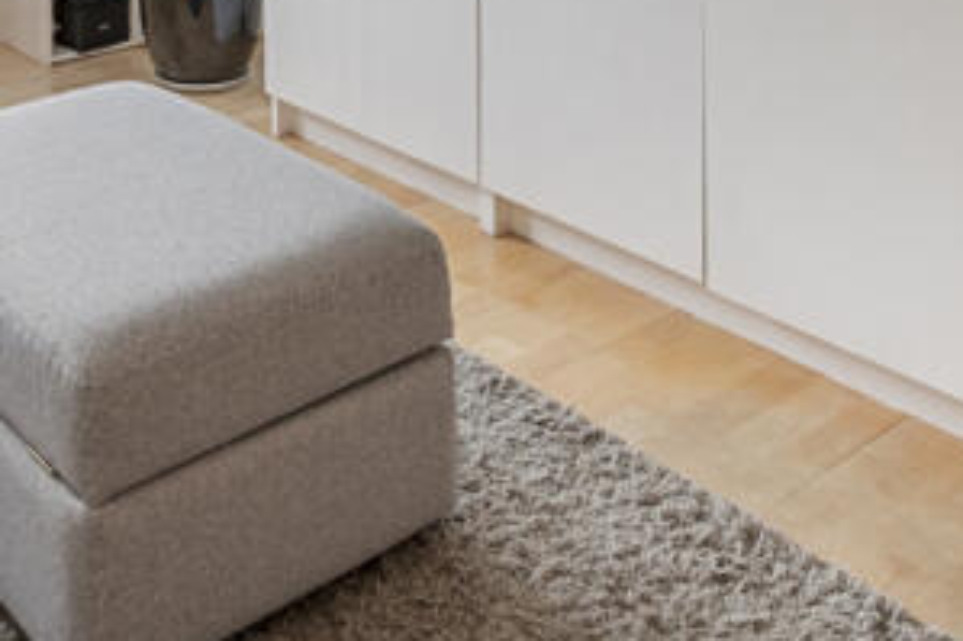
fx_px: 1283
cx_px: 155
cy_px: -343
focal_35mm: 48
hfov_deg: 39.1
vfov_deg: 22.5
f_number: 16
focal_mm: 14
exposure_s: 1.6
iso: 200
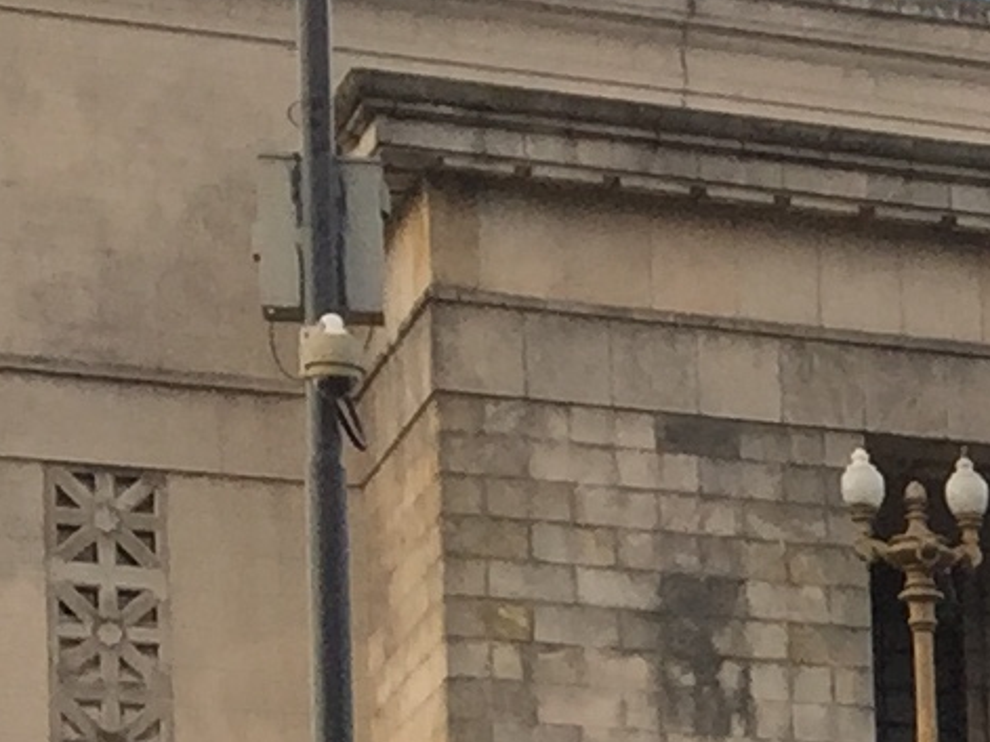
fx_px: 5747
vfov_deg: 7.1
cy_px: 1583
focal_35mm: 201
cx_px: 2785
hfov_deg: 8.5
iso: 32
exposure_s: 1/363
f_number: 2.2
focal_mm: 4.15
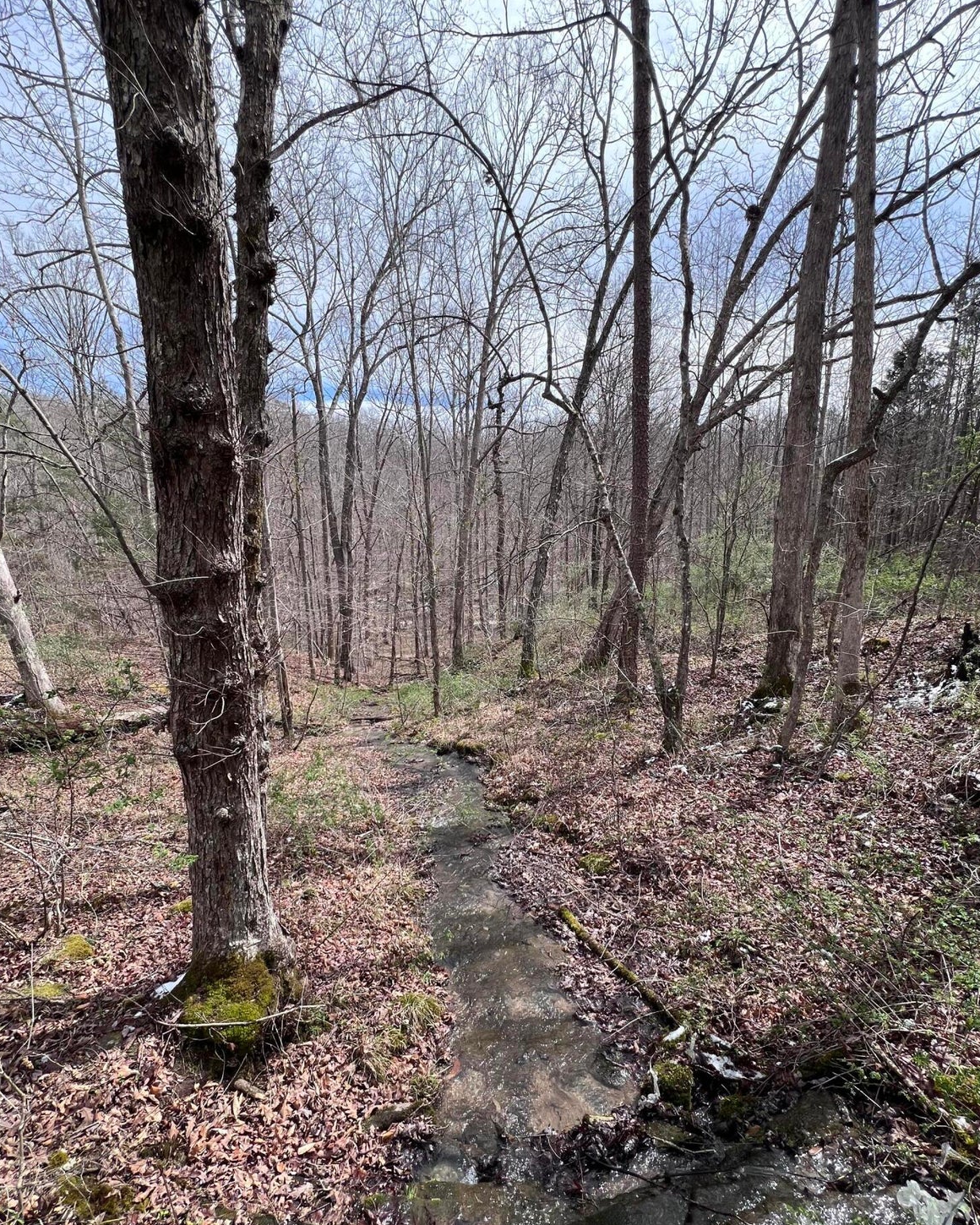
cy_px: 674
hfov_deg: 88.0
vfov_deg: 100.4
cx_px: 484
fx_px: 508
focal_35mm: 14
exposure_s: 1/595
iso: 32
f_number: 1.8
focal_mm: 1.57
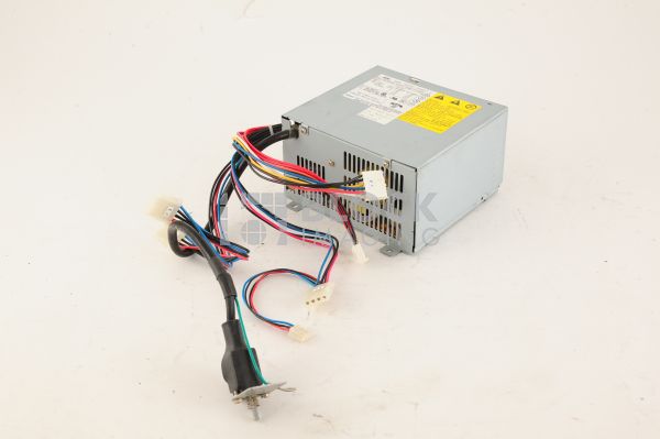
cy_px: 220
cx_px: 330
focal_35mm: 50
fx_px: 916
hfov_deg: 39.6
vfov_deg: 26.9
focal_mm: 50
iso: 1600
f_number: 13
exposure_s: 1/125
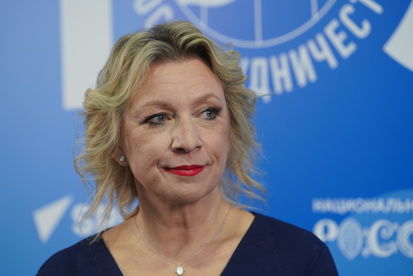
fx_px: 1527
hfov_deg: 15.4
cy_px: 138
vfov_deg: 10.3
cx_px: 206
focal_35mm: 133
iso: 1000
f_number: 4
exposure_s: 1/160
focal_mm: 133
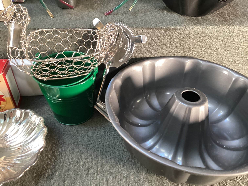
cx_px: 124
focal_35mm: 31
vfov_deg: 45.4
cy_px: 93
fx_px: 222
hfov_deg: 58.3
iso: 250
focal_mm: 3.3
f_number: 2.4
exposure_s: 1/50
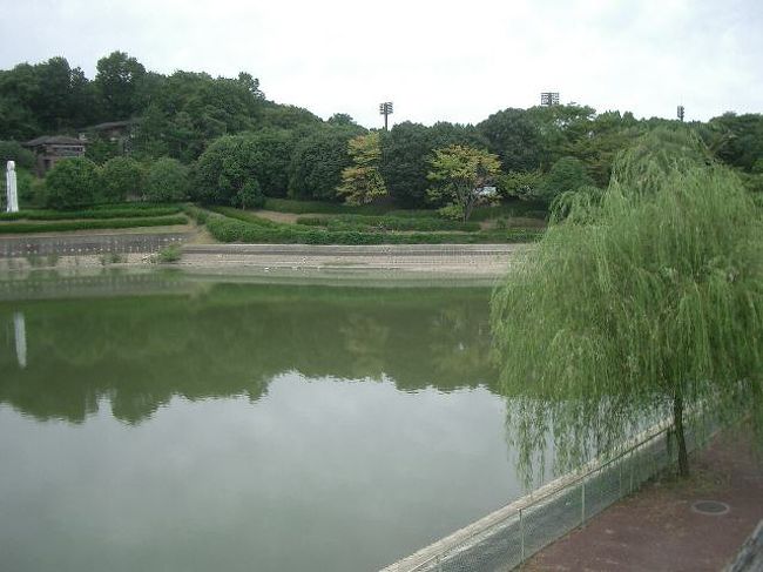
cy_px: 286
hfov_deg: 52.6
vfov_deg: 40.7
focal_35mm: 35
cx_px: 382
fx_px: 771
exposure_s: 1/500
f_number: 2.6
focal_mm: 5.8
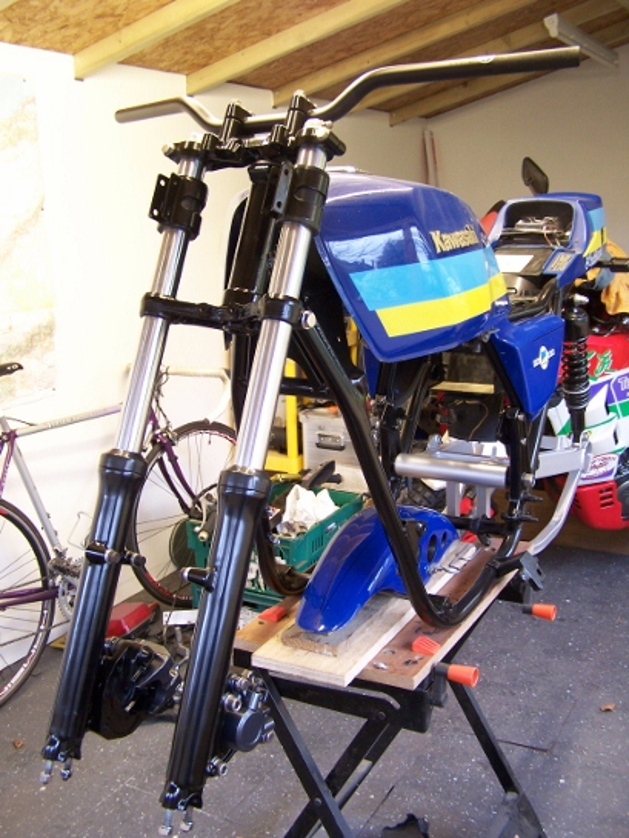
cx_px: 314
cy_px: 419
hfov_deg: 37.7
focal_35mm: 38
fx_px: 920
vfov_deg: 49.0
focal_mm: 6.3
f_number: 2.8
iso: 140
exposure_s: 1/10
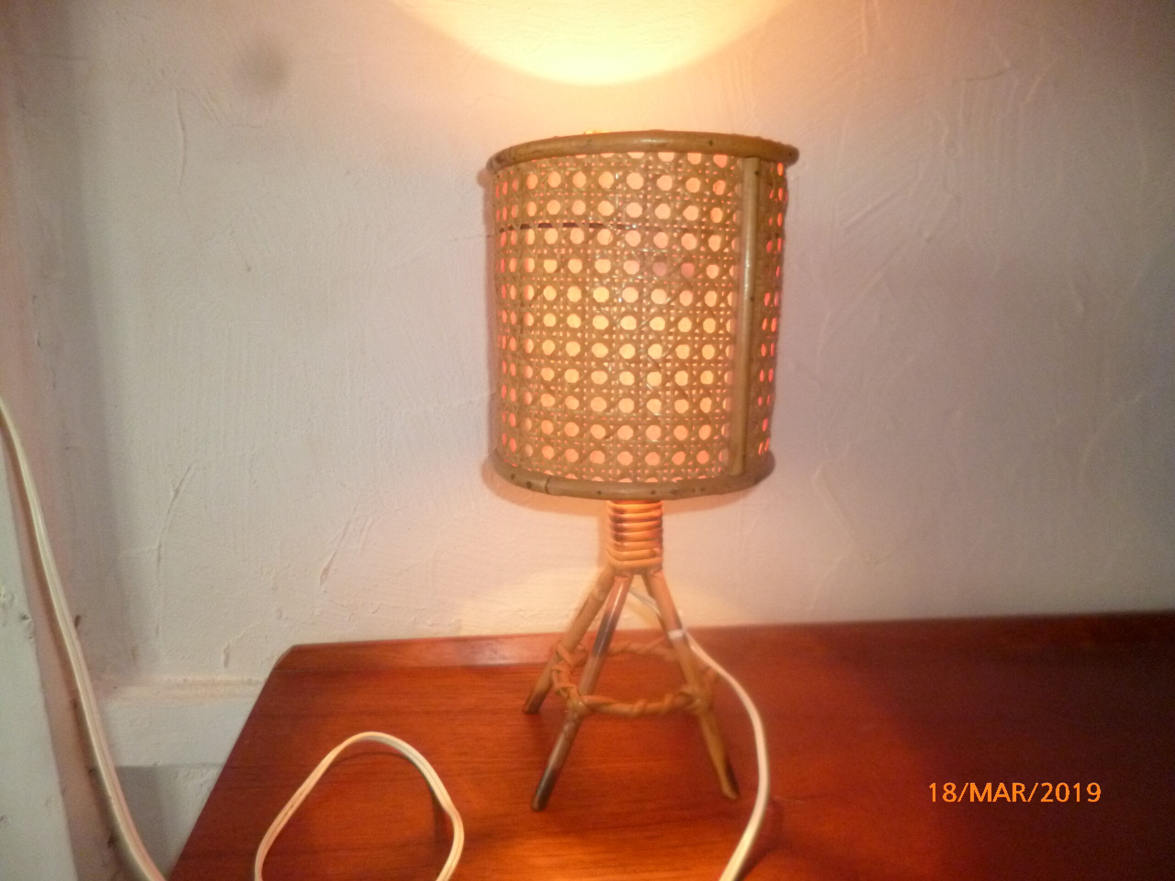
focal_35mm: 24
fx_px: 815
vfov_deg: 56.8
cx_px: 588
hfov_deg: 71.6
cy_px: 440
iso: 320
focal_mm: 4.3
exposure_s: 1/60
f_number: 2.5
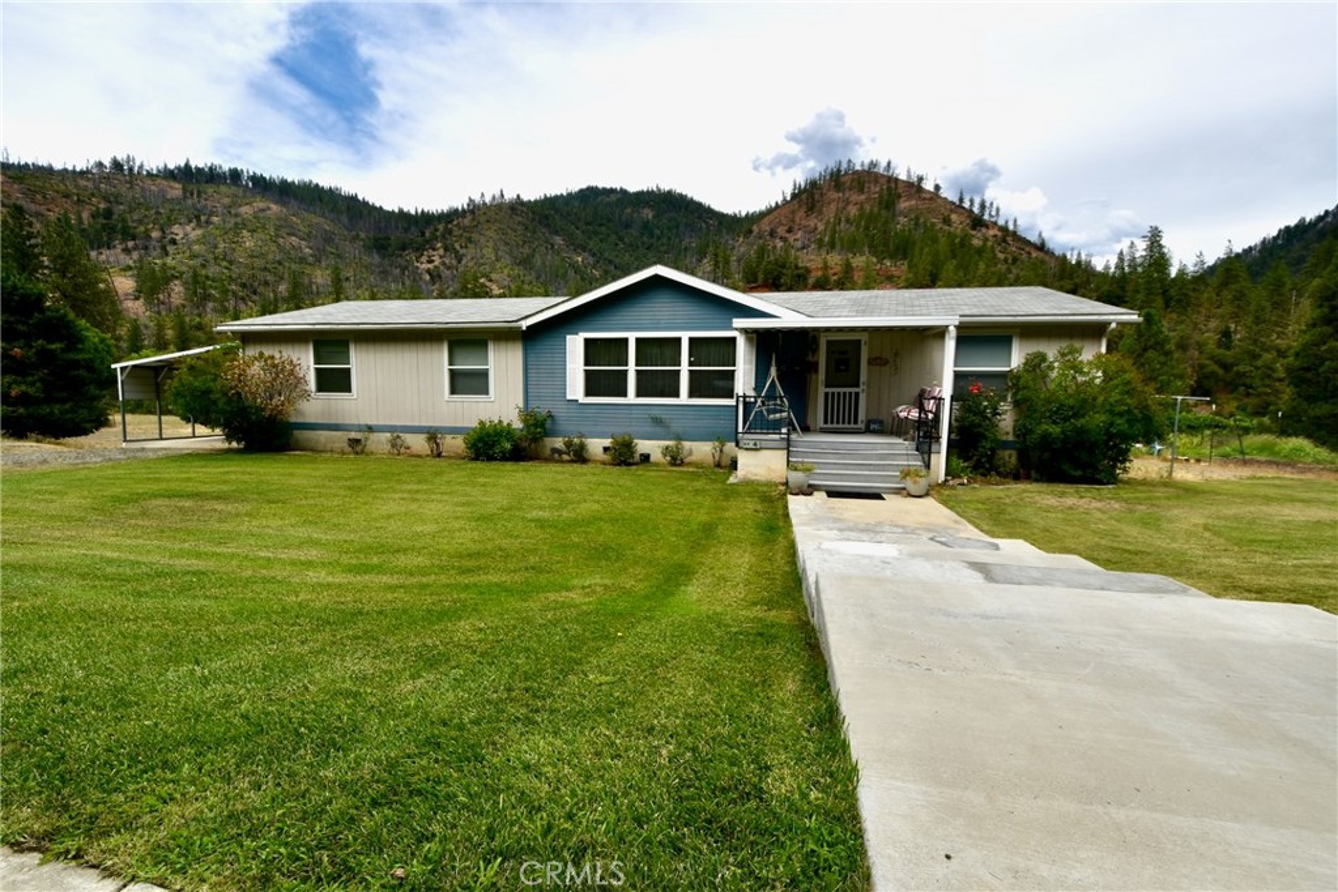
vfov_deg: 77.3
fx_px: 558
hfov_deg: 100.4
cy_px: 446
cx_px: 669
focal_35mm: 15
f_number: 8
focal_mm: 10
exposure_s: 1/250
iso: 100
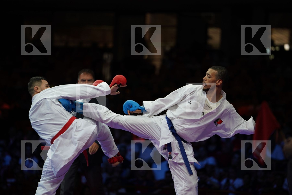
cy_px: 98
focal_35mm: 189
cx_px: 146
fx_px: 1533
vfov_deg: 7.3
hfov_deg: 10.9
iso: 640
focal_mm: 189
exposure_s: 1/1000
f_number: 2.8
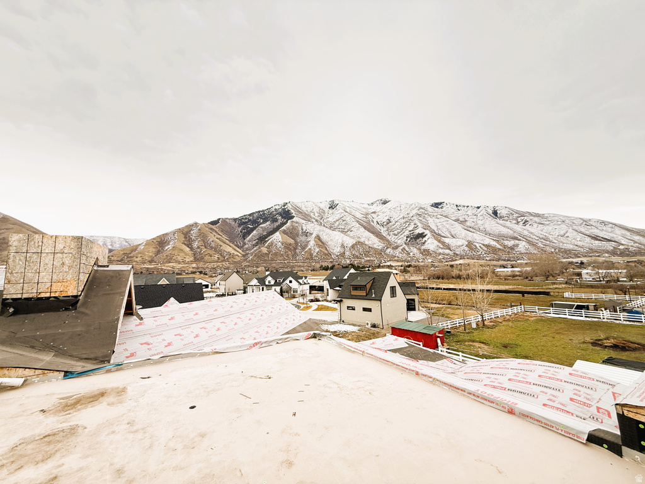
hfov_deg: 102.1
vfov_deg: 85.7
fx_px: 261
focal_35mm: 14
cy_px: 242
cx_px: 322
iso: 80
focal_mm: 2.22
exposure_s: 1/99
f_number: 2.2
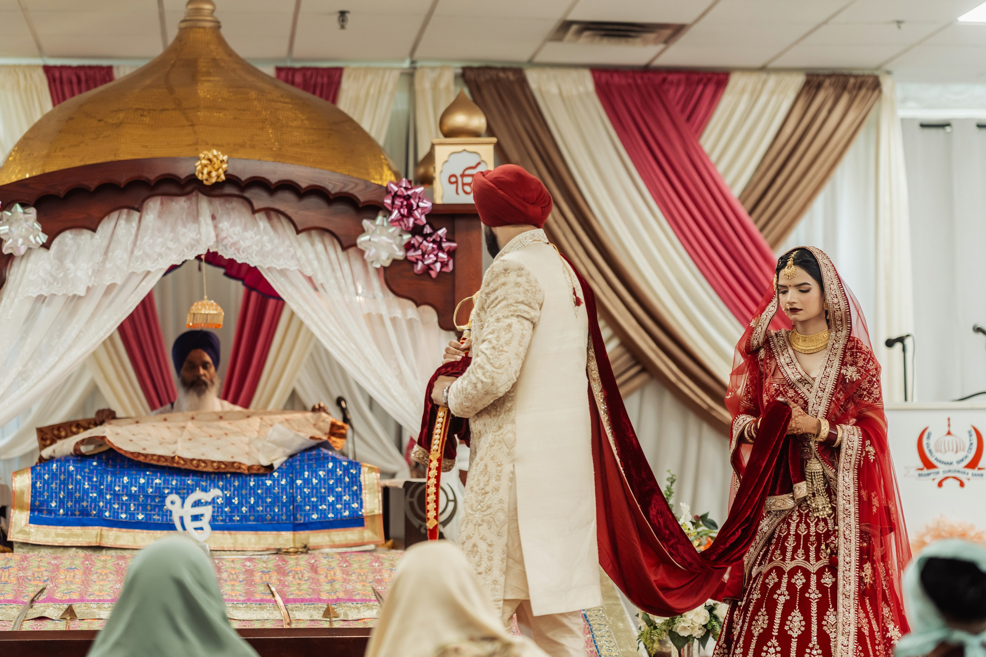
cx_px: 493
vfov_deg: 16.1
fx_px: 2328
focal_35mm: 85
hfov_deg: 23.9
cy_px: 328
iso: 640
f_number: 2
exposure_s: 1/250
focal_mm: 85
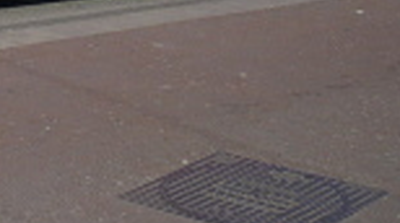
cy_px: -188
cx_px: -184
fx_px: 1313
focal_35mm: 124
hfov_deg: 16.0
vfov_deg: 9.2
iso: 100
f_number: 8
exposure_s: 1/320
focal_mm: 5.8
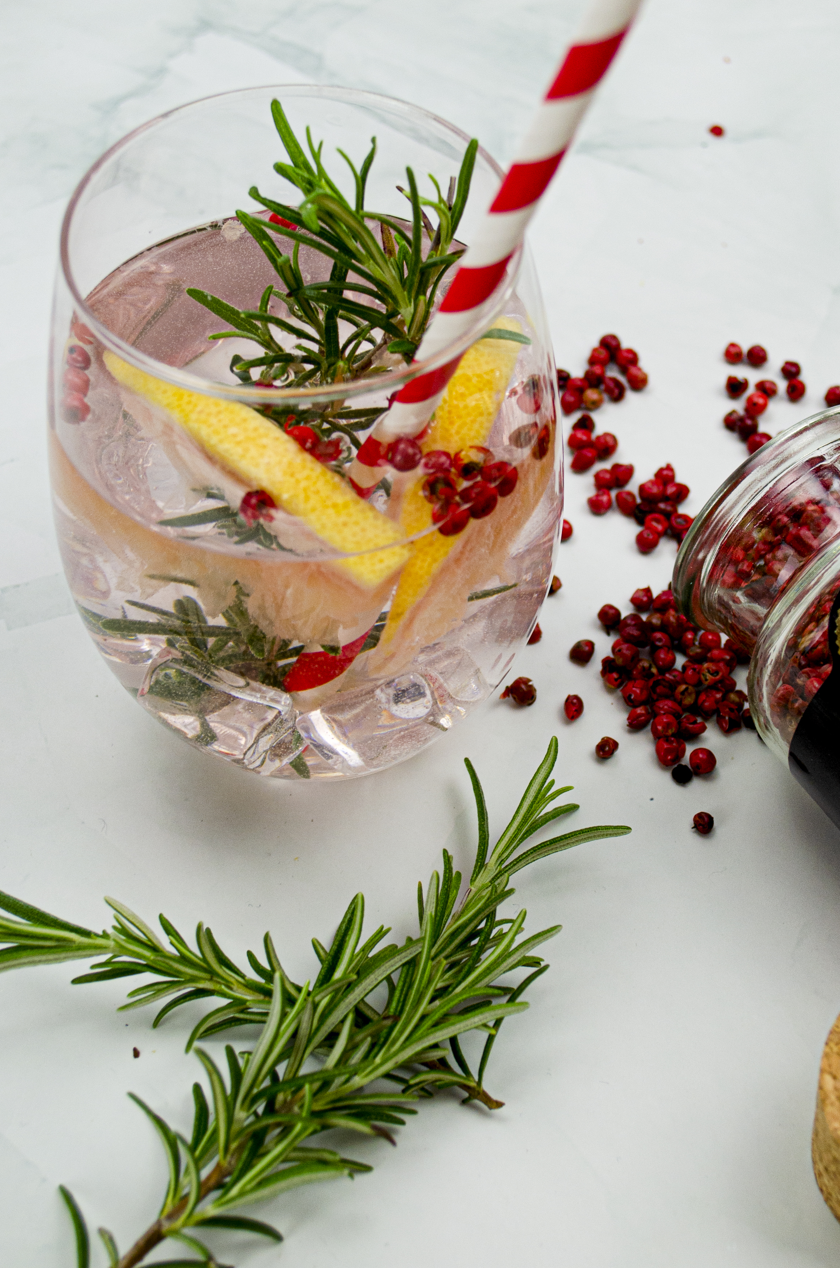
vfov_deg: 36.3
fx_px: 1934
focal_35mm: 55
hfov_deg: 24.5
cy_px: 592
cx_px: 510
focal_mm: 26
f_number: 4.5
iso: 320
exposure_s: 1/125
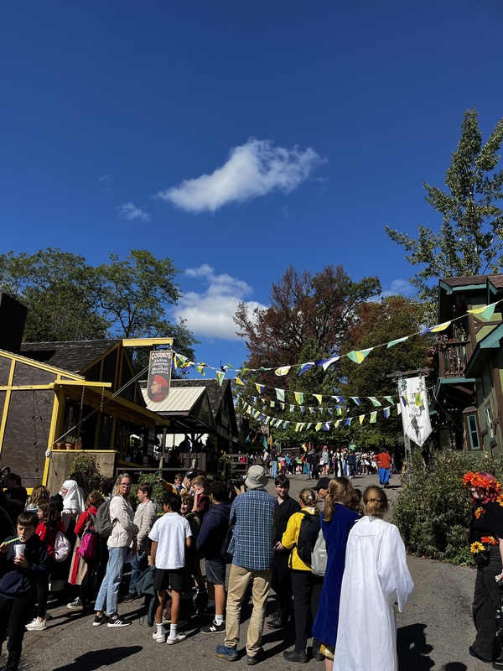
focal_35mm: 26
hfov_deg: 53.1
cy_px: 336
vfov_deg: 67.3
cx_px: 252
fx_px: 504
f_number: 1.6
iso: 50
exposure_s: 1/3215
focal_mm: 5.1
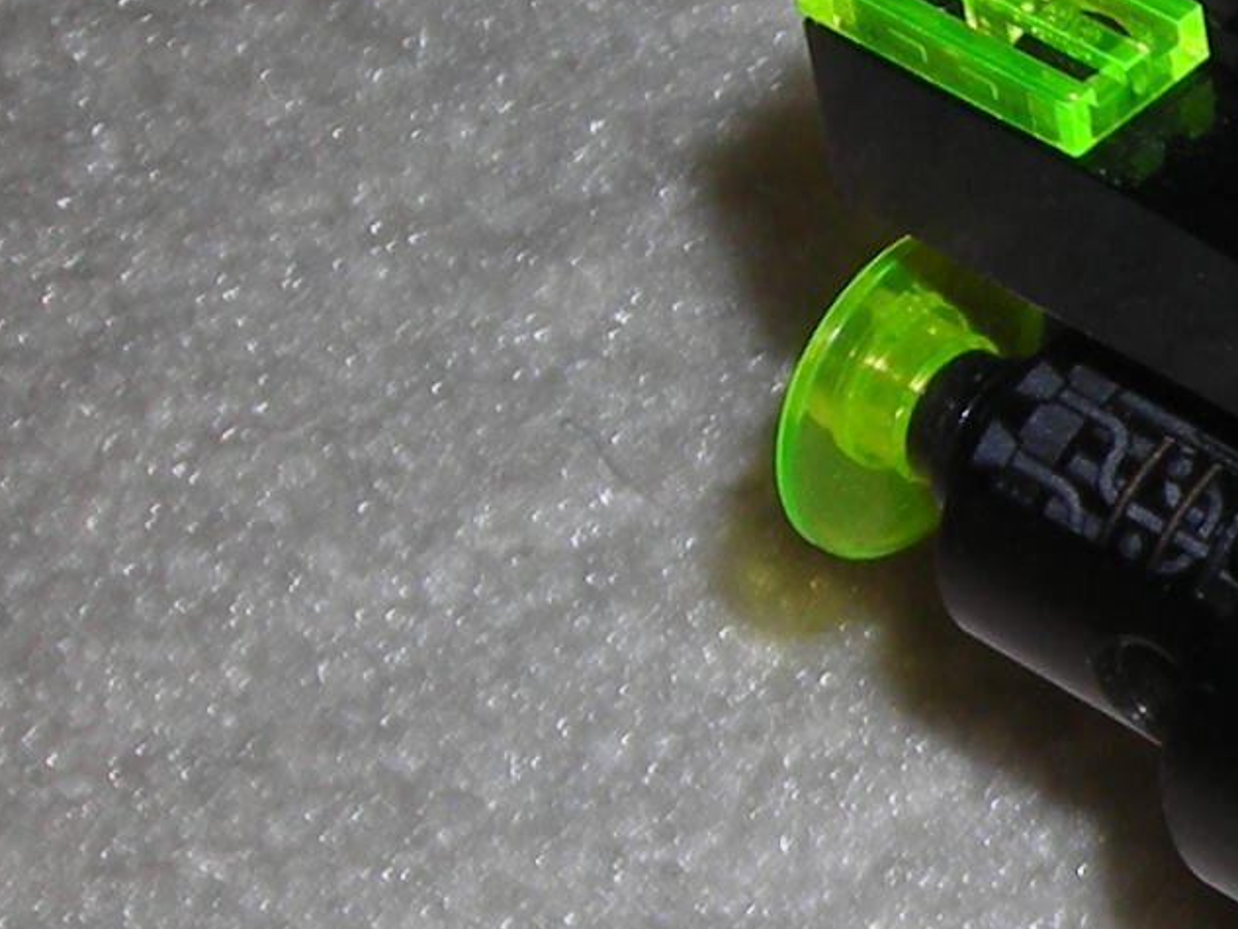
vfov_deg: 8.7
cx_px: 2648
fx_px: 6045
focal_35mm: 169
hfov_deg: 10.5
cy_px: 882
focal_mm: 6.3
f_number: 3.2
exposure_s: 1/60
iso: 50
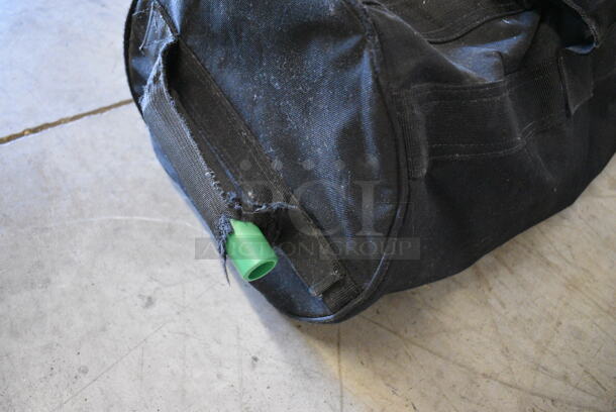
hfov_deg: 57.2
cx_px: 308
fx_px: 565
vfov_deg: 40.1
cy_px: 206
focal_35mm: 33
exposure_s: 1/125
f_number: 3.8
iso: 6400
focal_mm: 22
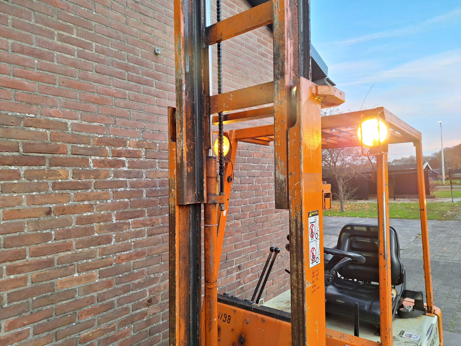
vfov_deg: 58.9
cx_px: 230
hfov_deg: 73.9
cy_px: 173
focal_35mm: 23
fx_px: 306
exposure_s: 1/50
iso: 100
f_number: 1.8
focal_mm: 5.54
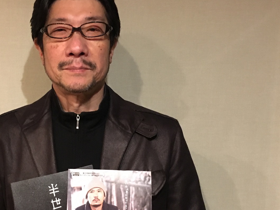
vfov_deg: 26.5
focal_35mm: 55
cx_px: 95
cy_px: 128
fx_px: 445
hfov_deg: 34.6
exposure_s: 1/15
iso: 500
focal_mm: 4.15
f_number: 2.2
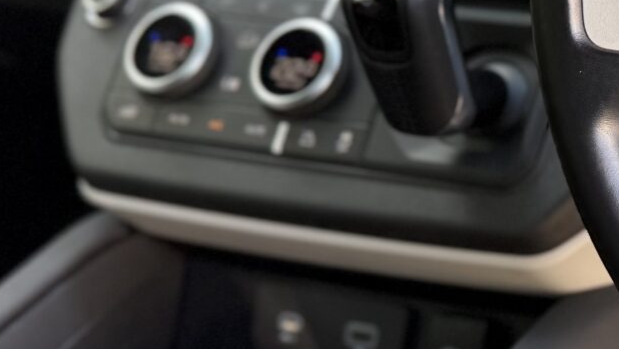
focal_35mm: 108
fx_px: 1773
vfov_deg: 11.1
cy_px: 7
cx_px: 904
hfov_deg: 17.9
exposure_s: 1/121
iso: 80
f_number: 1.78
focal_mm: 6.76
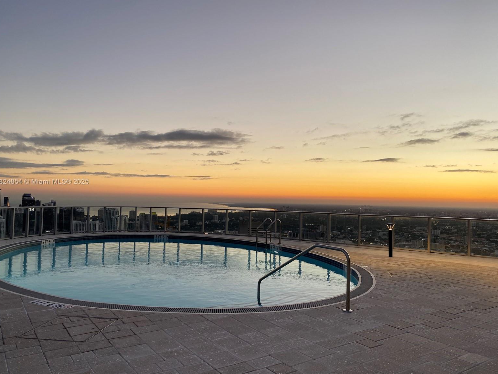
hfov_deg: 65.3
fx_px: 388
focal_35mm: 27
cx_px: 244
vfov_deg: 51.4
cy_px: 182
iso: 50
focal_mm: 4.25
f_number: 1.8
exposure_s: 1/121
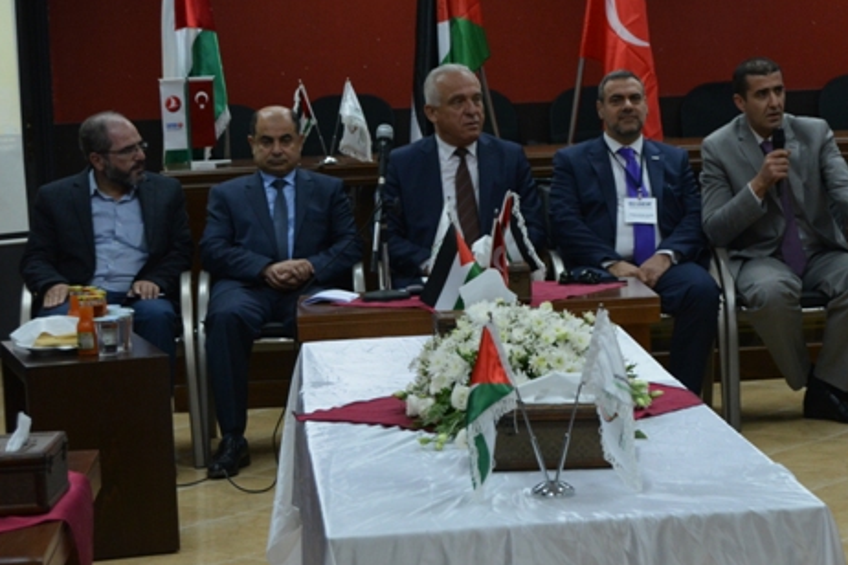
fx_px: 2450
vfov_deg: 13.2
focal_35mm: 104
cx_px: 560
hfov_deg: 19.6
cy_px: 243
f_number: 5.6
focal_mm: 50
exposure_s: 1/200
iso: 1600
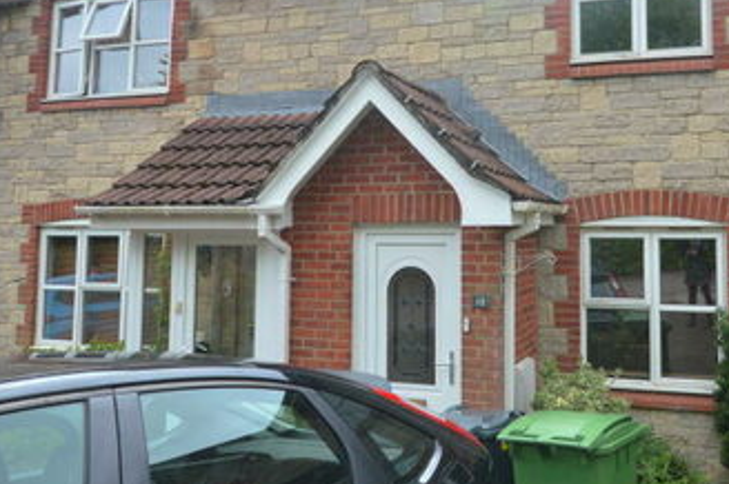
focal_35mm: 32
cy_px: 164
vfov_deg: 40.6
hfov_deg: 57.8
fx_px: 647
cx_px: 469
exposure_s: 1/400
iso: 400
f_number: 10
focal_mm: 10
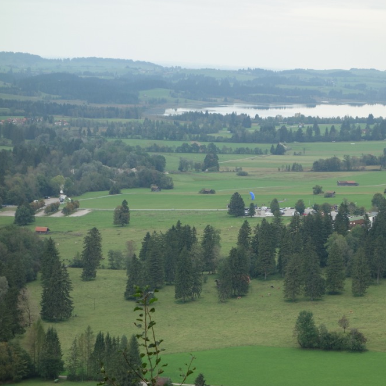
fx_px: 1615
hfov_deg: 13.6
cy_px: 193
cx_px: 269
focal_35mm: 128
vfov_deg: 13.6
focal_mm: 37.1
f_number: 5.6
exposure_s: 1/125
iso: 125
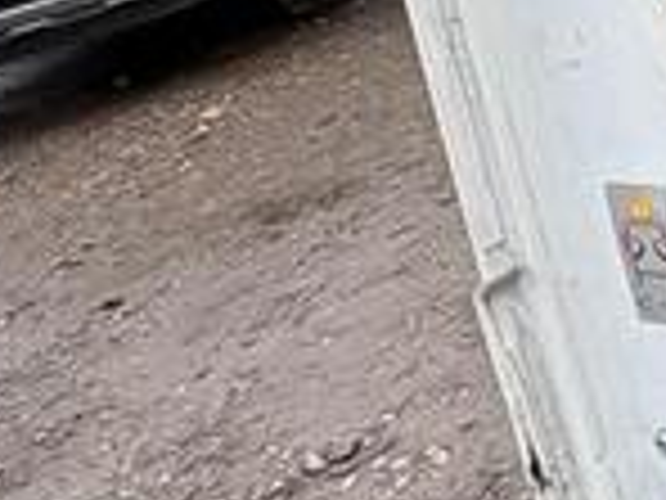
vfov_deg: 16.0
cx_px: 1228
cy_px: -234
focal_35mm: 85
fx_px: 1635
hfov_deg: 17.9
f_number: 2.2
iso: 64
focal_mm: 2.22
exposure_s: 1/99
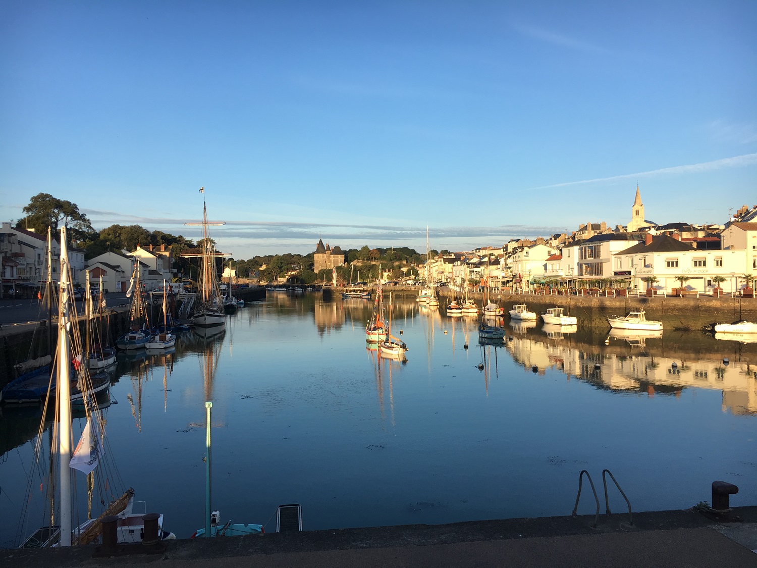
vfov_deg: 48.2
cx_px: 378
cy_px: 284
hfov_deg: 61.7
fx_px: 634
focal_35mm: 29
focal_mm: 4.15
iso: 25
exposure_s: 1/513
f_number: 2.2
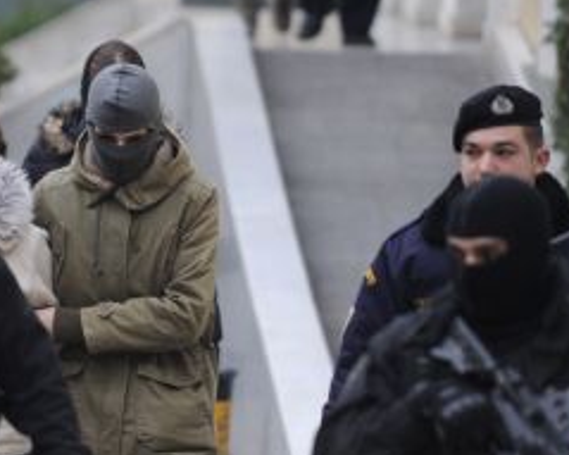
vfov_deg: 3.1
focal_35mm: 502
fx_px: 8450
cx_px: 24
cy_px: 253
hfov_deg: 3.9
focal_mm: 200
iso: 1000
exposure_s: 1/500
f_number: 2.8
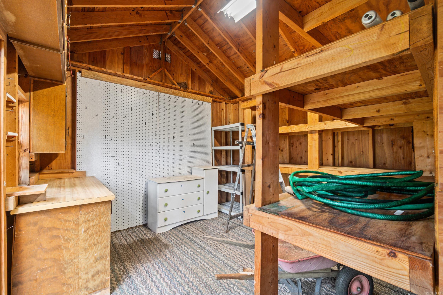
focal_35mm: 15
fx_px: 185
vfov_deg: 77.3
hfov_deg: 100.4
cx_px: 222
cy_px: 148
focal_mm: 10
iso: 250
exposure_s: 1.6
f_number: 9
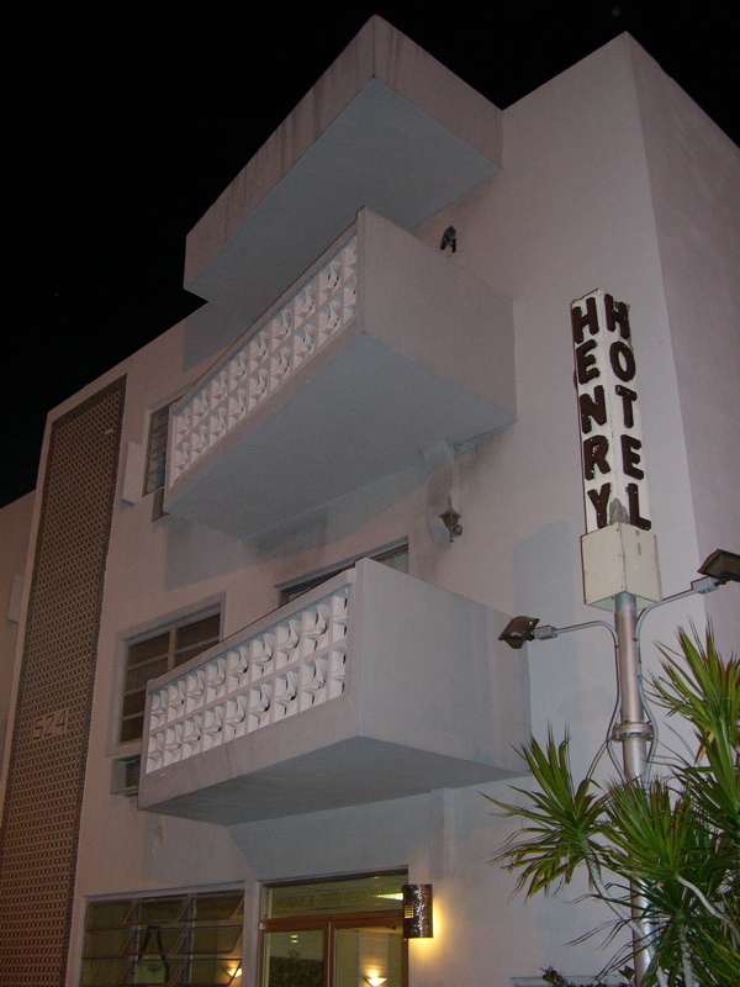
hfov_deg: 37.7
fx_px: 1083
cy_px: 494
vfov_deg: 49.0
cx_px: 370
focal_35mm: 38
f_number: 2.8
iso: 368
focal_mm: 8
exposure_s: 1/60
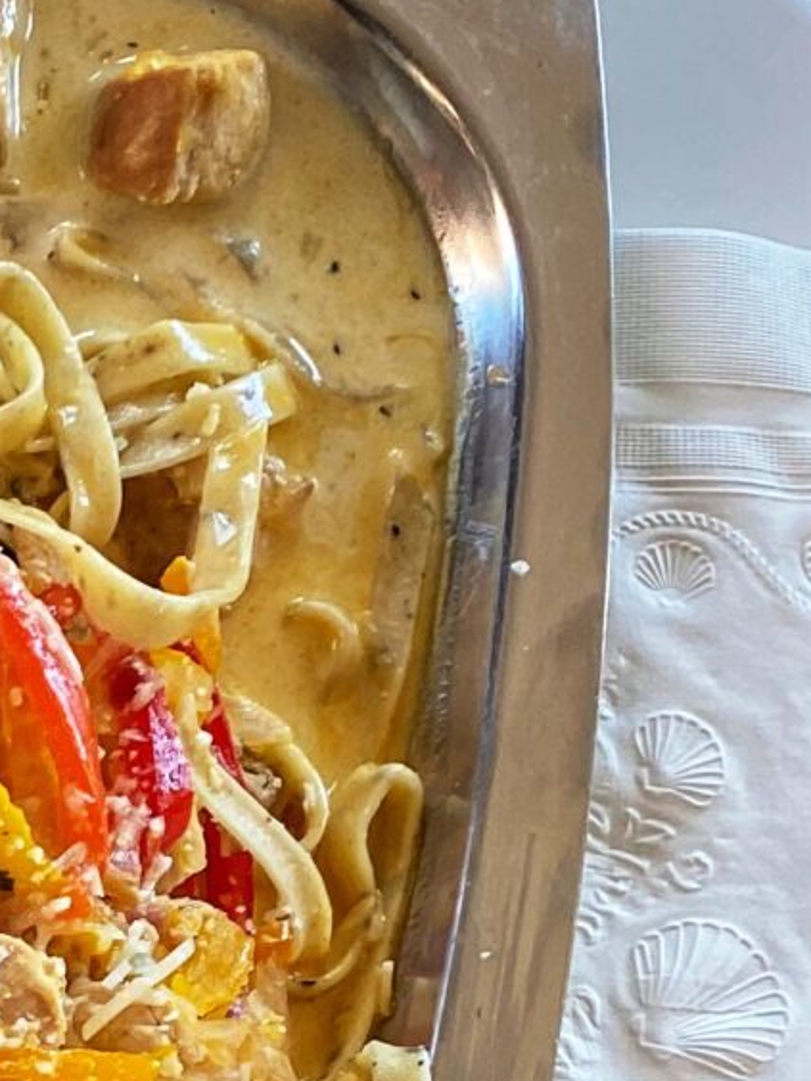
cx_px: -786
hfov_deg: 11.4
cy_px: 1370
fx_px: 3686
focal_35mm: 118
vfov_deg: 15.9
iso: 125
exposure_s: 1/88
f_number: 1.8
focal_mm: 4.25
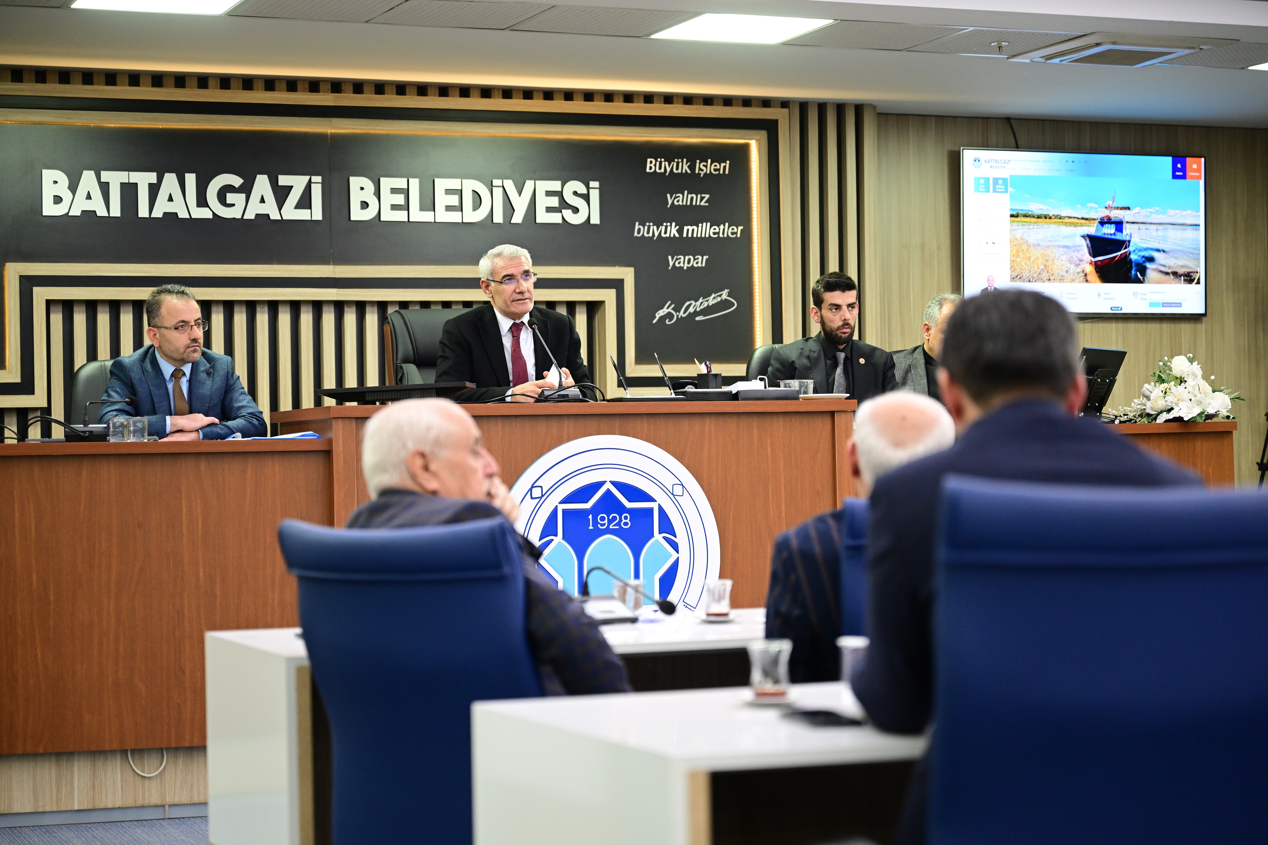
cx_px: 634
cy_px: 422
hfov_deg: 28.8
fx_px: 2465
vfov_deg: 19.5
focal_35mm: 70
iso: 2000
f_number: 3.2
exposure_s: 1/125
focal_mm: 70
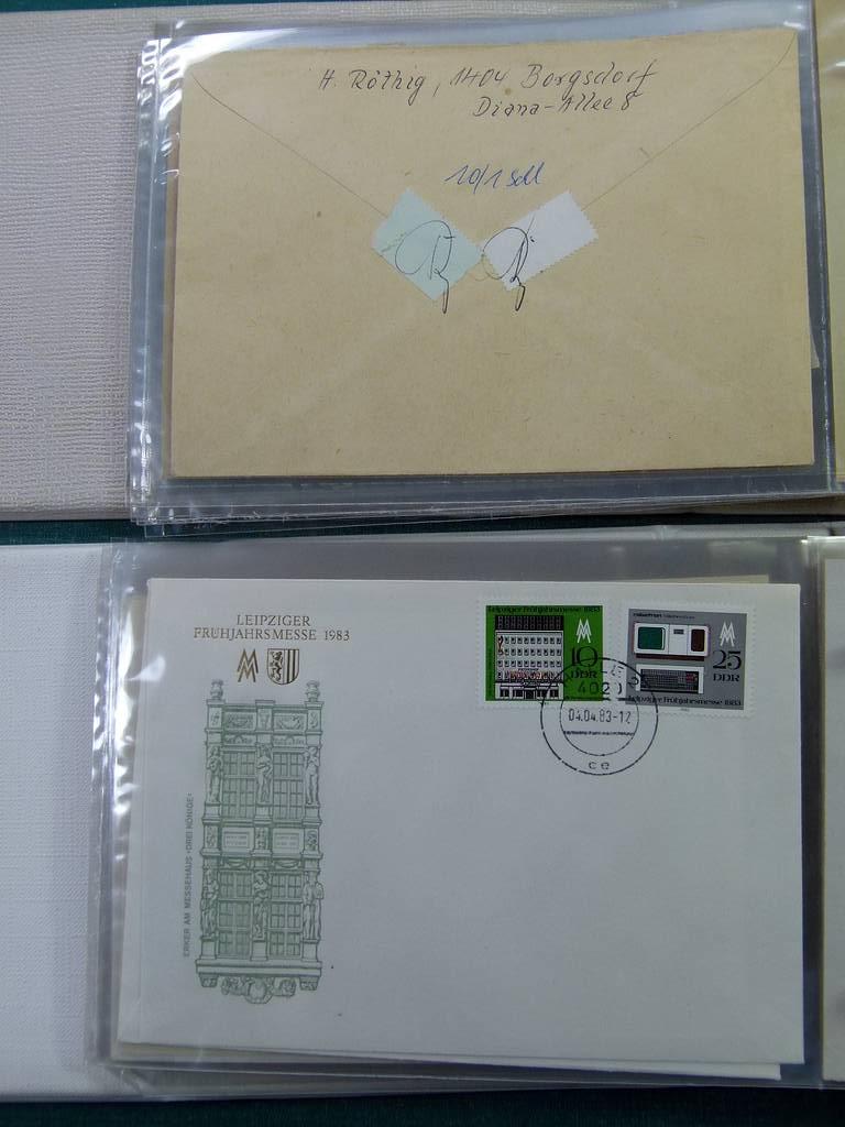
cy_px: 564
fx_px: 1302
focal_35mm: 40
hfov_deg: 36.0
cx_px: 422
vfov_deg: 46.8
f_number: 3.6
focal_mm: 7.3
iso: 100
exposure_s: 1/125
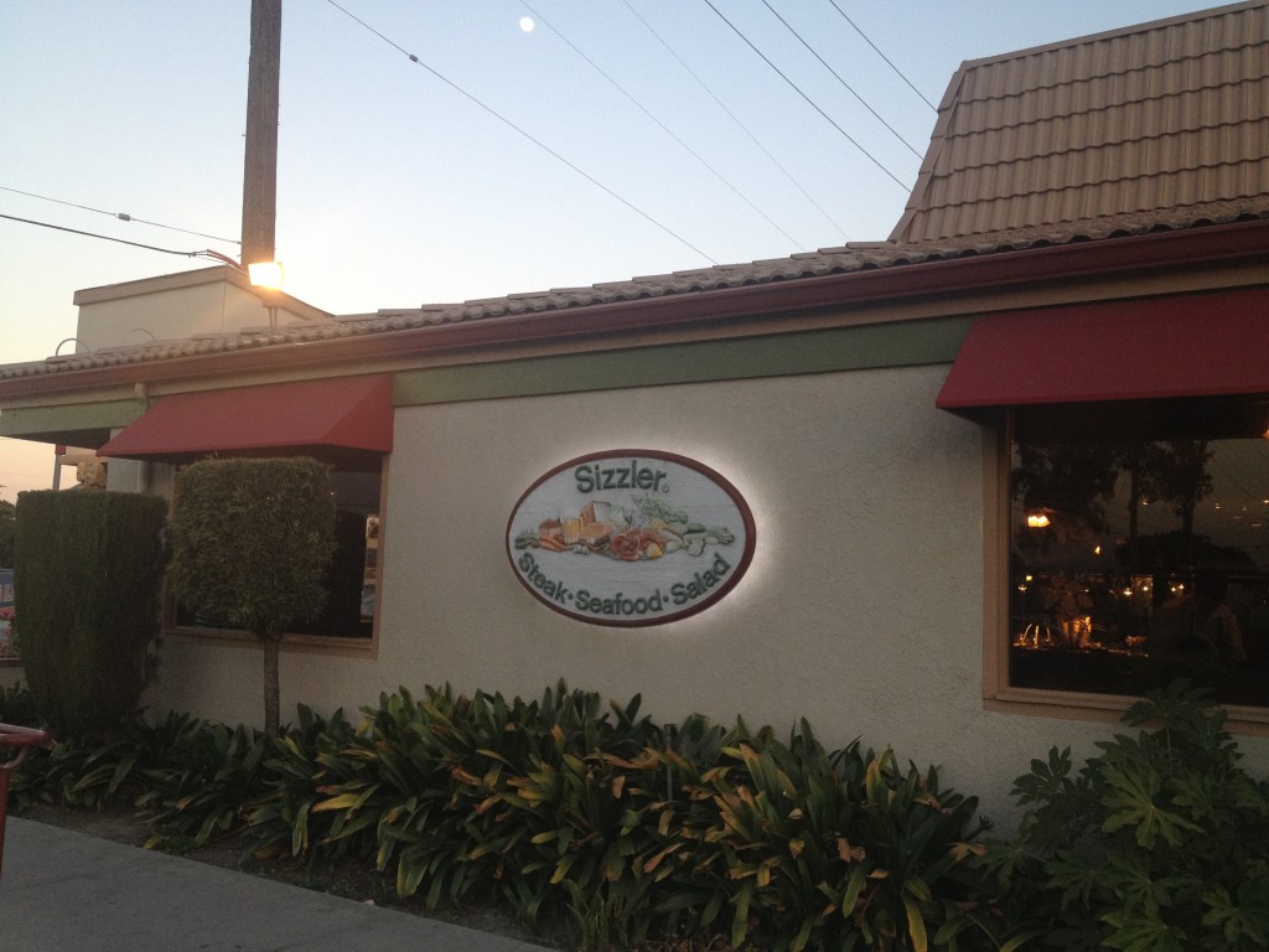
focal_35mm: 35
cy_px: 476
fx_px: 1283
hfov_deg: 52.6
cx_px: 634
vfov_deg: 40.7
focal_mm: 4.28
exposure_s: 1/120
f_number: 2.4
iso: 100
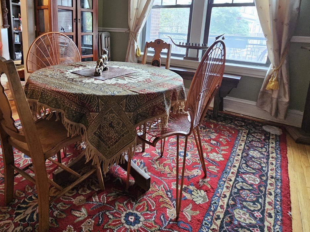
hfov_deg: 80.6
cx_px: 122
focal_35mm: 20
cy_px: 74
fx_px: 179
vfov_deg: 64.0
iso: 500
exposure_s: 1/30
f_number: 2.2
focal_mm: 2.2
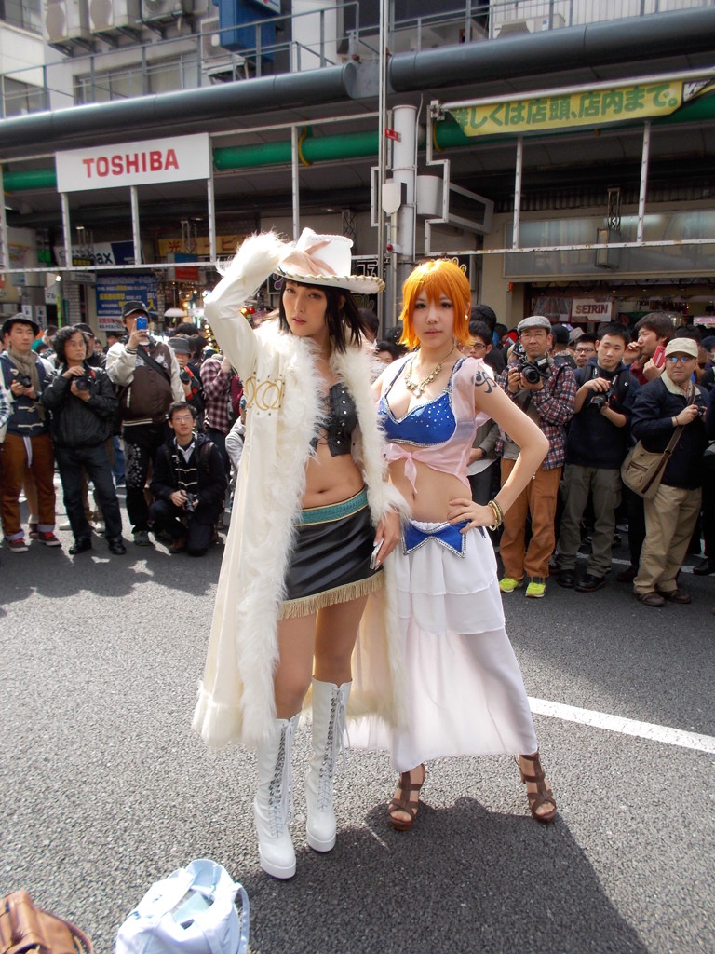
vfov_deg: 61.7
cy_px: 477
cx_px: 358
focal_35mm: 29
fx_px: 799
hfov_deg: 48.2
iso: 80
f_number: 3.3
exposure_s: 1/250
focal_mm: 4.1
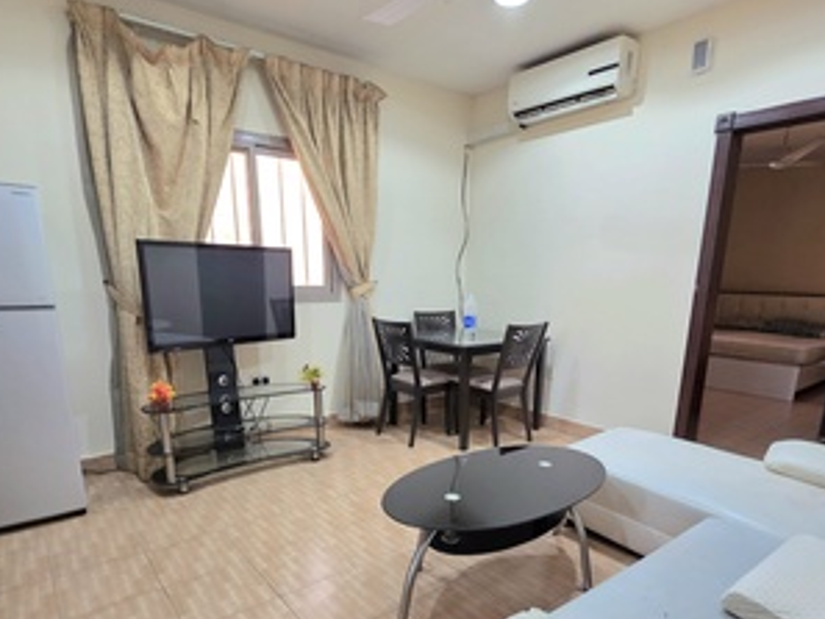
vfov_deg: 64.4
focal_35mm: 20
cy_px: 409
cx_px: 415
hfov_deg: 81.7
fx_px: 477
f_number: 1.9
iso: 125
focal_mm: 2.2
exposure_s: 1/101
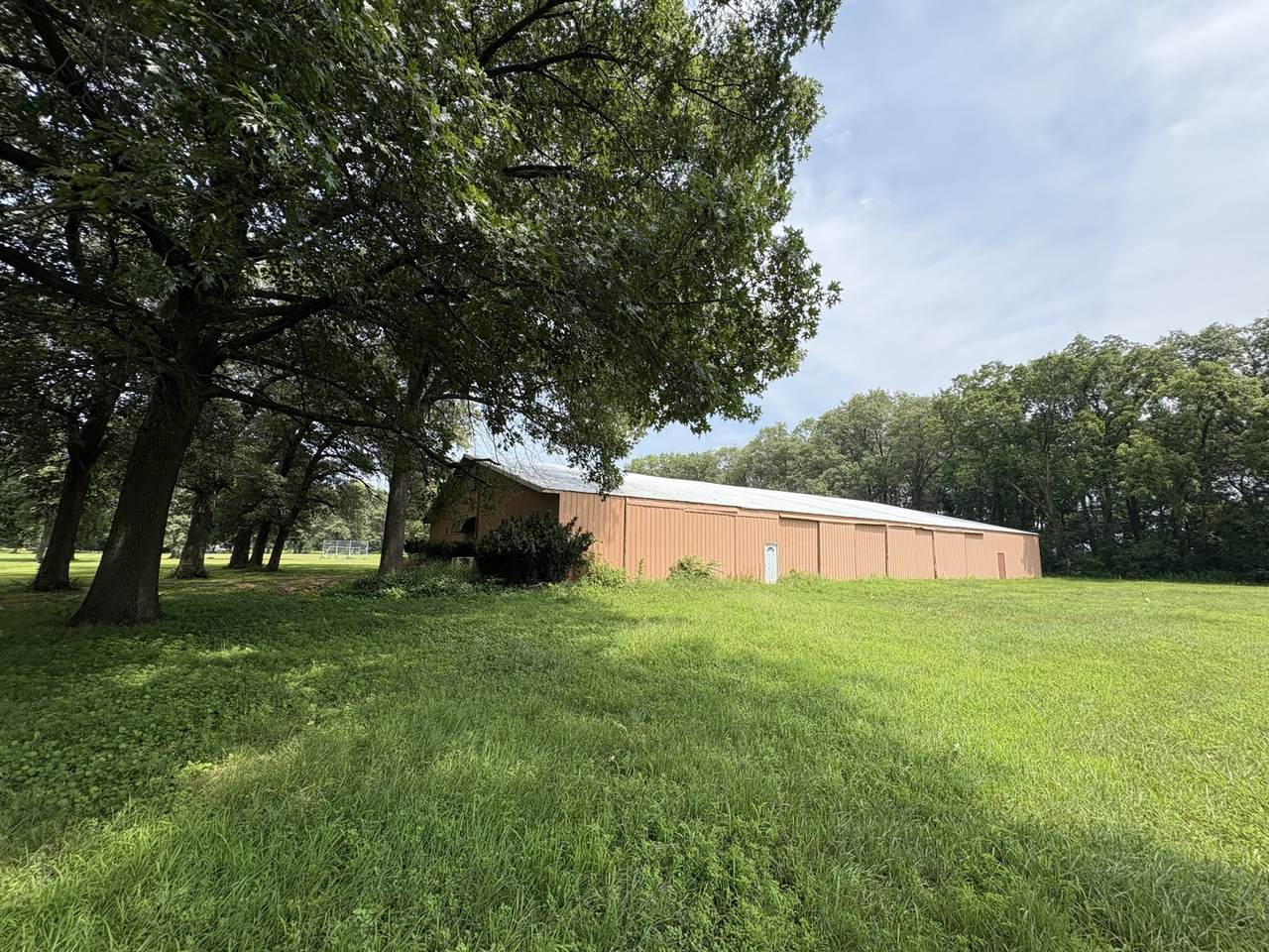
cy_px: 476
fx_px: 513
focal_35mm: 14
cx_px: 634
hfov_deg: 102.1
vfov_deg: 85.7
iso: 50
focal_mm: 2.22
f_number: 2.2
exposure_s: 1/1143
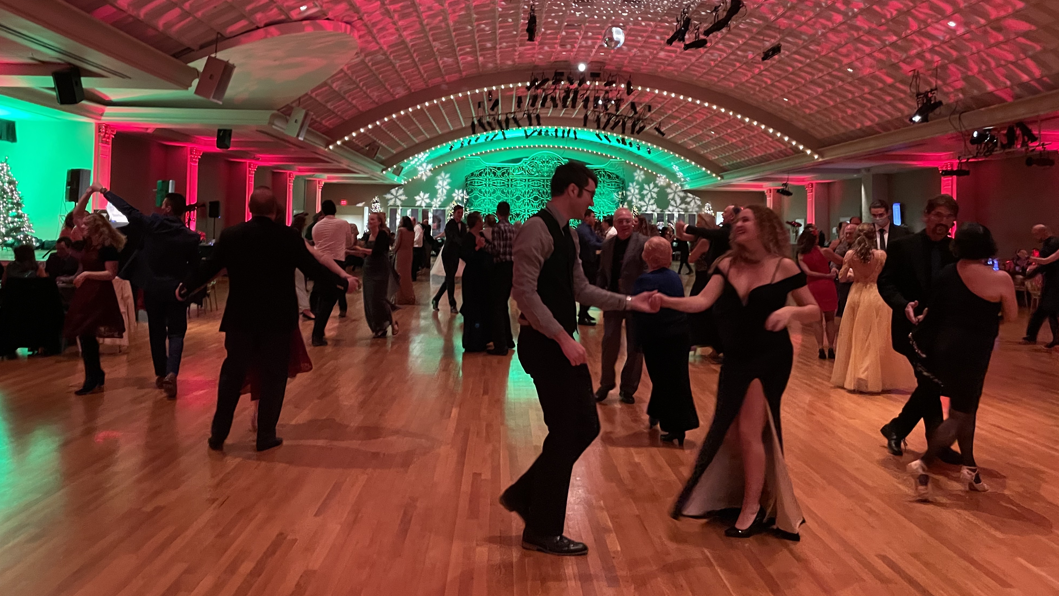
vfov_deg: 39.7
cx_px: 535
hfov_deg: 66.1
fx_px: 814
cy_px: 201
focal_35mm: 29
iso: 640
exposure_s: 1/30
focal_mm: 4.2
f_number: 1.6
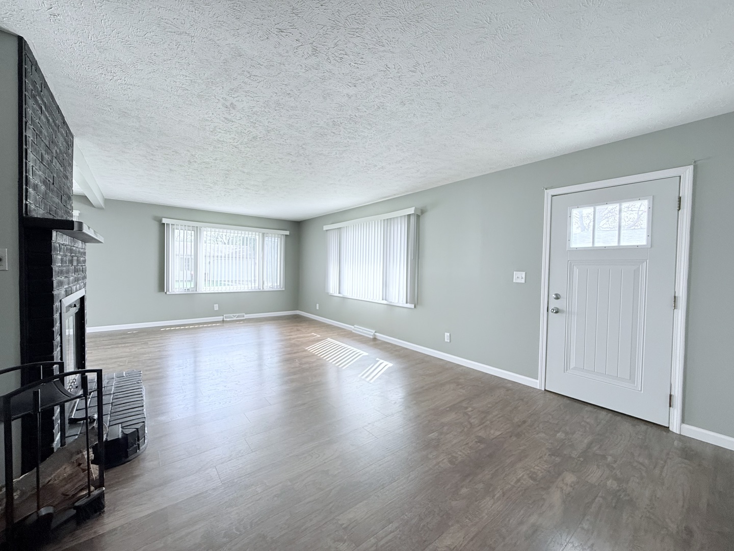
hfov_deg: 102.1
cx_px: 367
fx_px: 297
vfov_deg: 85.7
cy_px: 276
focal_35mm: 14
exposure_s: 1/99
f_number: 2.2
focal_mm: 2.22
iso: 200
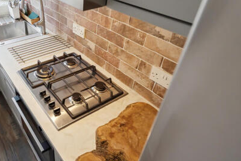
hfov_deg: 64.7
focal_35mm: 27
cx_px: 68
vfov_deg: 48.1
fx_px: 180
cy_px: 68
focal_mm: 11
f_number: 5
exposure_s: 1/160
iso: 800
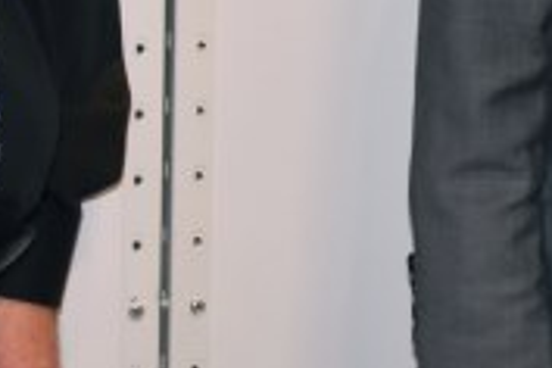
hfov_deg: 10.2
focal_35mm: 200
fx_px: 3065
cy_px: -341
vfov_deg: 6.7
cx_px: 630
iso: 800
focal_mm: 23
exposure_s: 1/60
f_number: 5
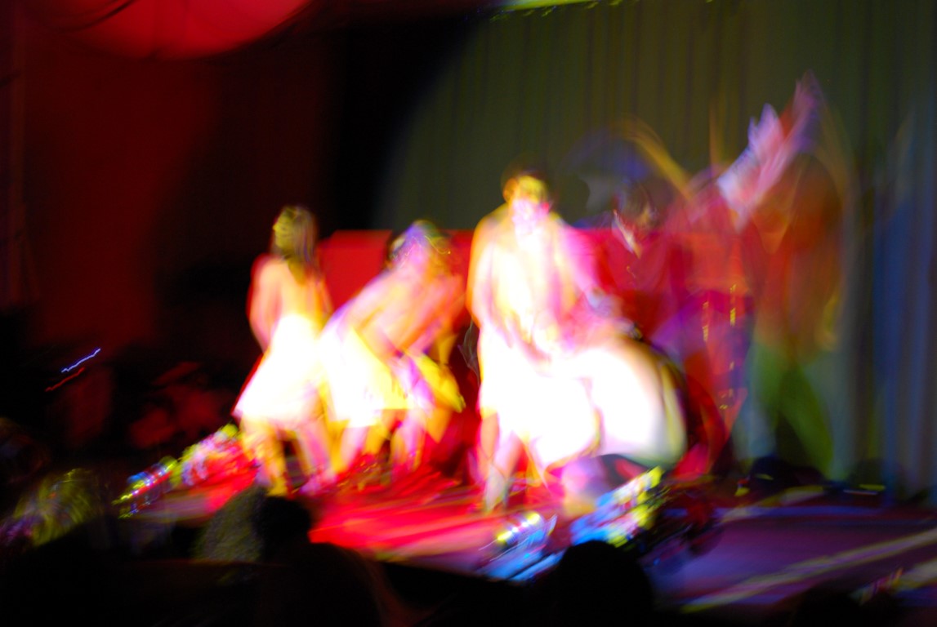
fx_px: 1798
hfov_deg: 29.2
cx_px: 468
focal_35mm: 69
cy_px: 314
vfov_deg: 19.8
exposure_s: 1.5
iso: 400
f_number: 5.3
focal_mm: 46
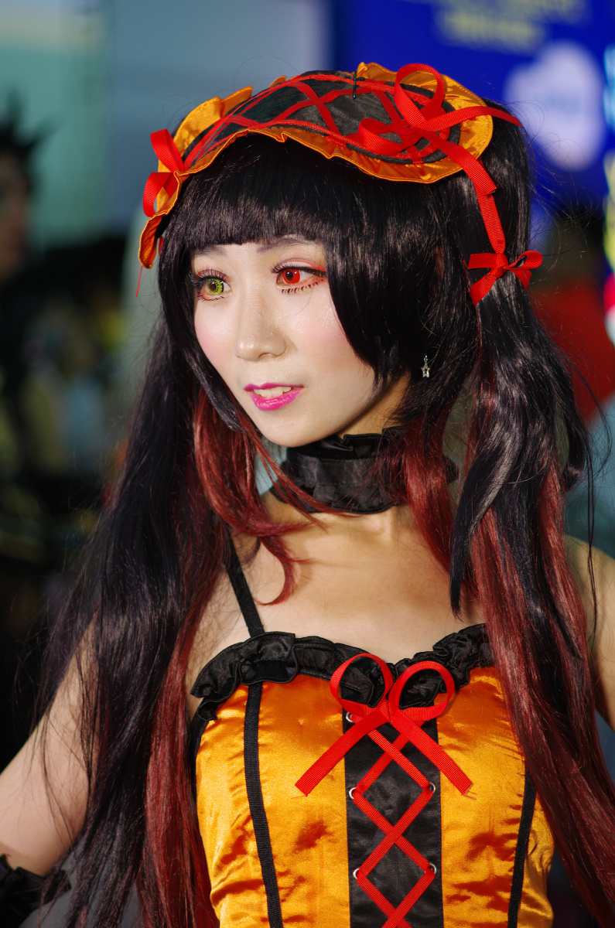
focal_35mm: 105
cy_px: 464
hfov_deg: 13.0
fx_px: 2702
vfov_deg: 19.5
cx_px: 308
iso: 160
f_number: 2.4
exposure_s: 1/40
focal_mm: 70
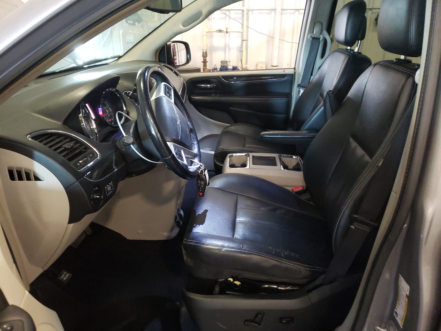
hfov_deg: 67.3
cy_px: 166
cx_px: 220
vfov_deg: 53.1
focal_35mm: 26
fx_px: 331
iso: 384
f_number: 1.5
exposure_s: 1/30
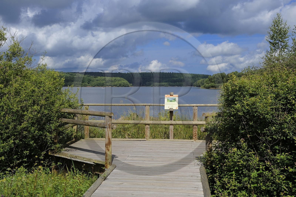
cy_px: 98
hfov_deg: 44.5
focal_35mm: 44
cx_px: 148
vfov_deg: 30.5
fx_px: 361
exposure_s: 1/160
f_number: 18
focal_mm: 44
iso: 200
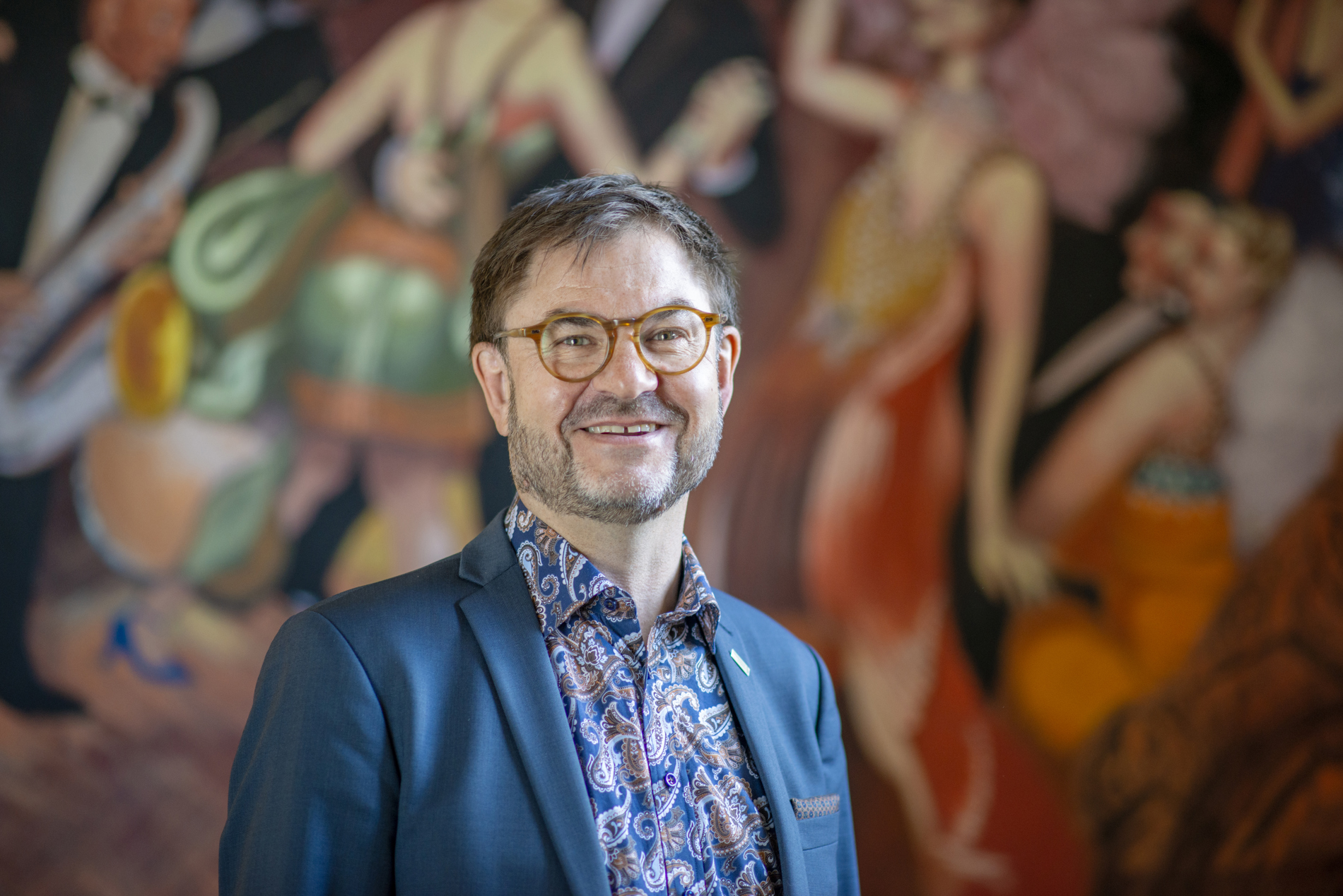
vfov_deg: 16.1
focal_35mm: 85
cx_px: 672
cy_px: 448
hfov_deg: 23.9
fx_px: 3172
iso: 640
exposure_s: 1/125
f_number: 2
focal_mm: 85
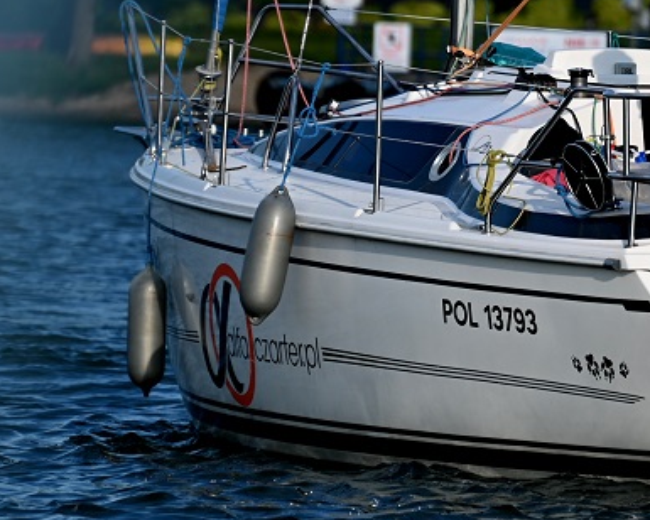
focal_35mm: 626
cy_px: 140
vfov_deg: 2.5
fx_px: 12043
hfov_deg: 3.1
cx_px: 704
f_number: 5.6
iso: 100
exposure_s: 1/500
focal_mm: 270
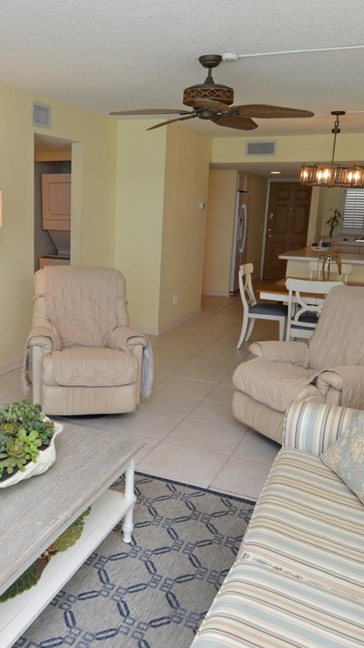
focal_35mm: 30
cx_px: 100
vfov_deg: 64.3
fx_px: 515
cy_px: 329
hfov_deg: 38.1
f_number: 5
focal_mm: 12
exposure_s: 1/100
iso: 400
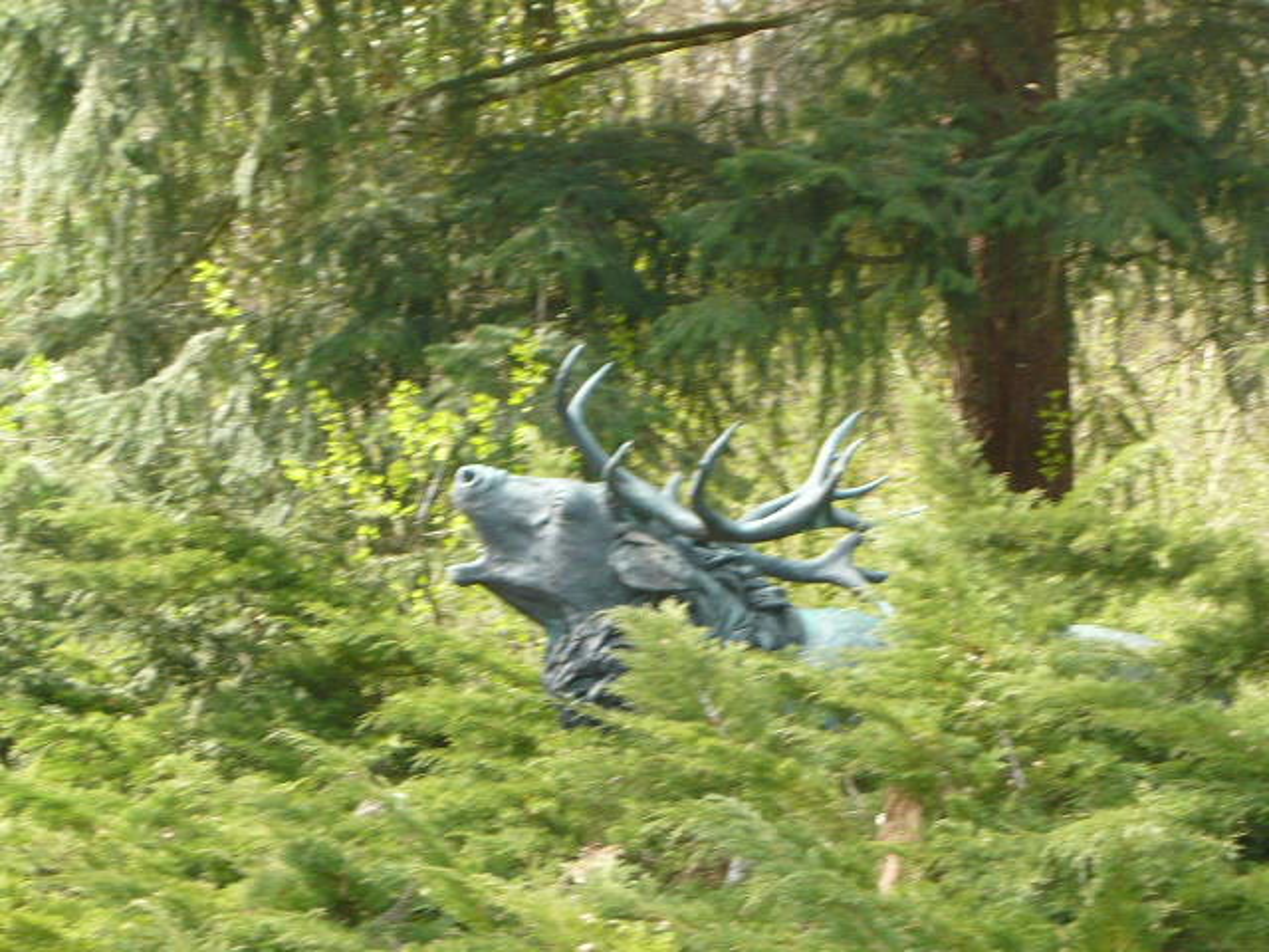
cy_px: 476
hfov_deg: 15.1
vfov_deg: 11.3
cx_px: 634
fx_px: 4802
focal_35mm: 131
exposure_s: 1/80
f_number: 4.4
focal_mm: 13.6
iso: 125
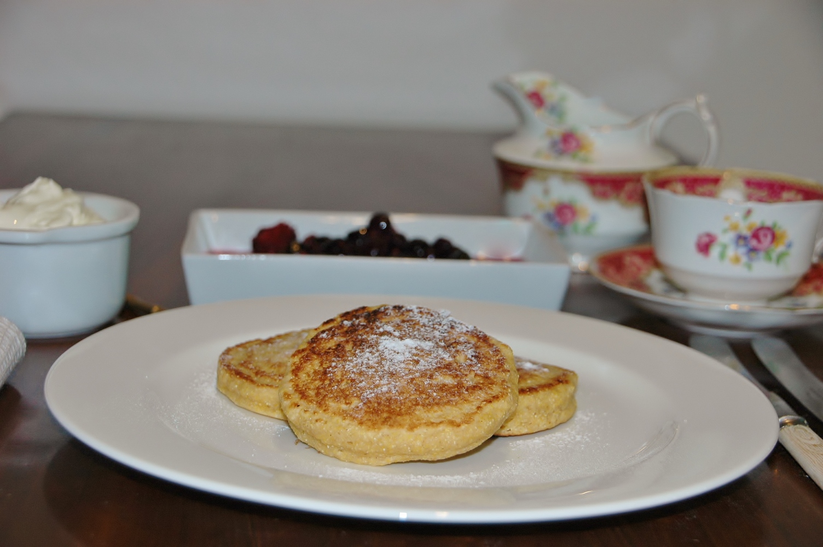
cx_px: 412
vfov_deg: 18.1
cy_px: 274
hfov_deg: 27.0
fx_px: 1713
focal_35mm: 75
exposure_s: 1/60
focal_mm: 50
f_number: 4.5
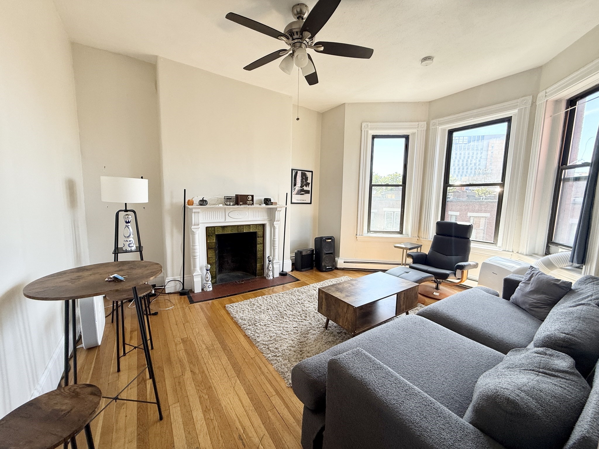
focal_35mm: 14
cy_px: 224
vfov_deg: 85.7
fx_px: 242
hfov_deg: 102.1
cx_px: 300
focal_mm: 2.22
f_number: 2.2
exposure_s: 1/100
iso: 64
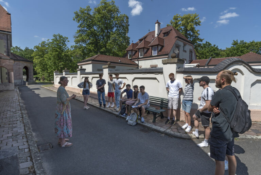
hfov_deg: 90.0
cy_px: 88
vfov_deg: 67.5
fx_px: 131
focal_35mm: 18
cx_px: 130
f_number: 8
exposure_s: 1/1000
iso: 200
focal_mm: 18
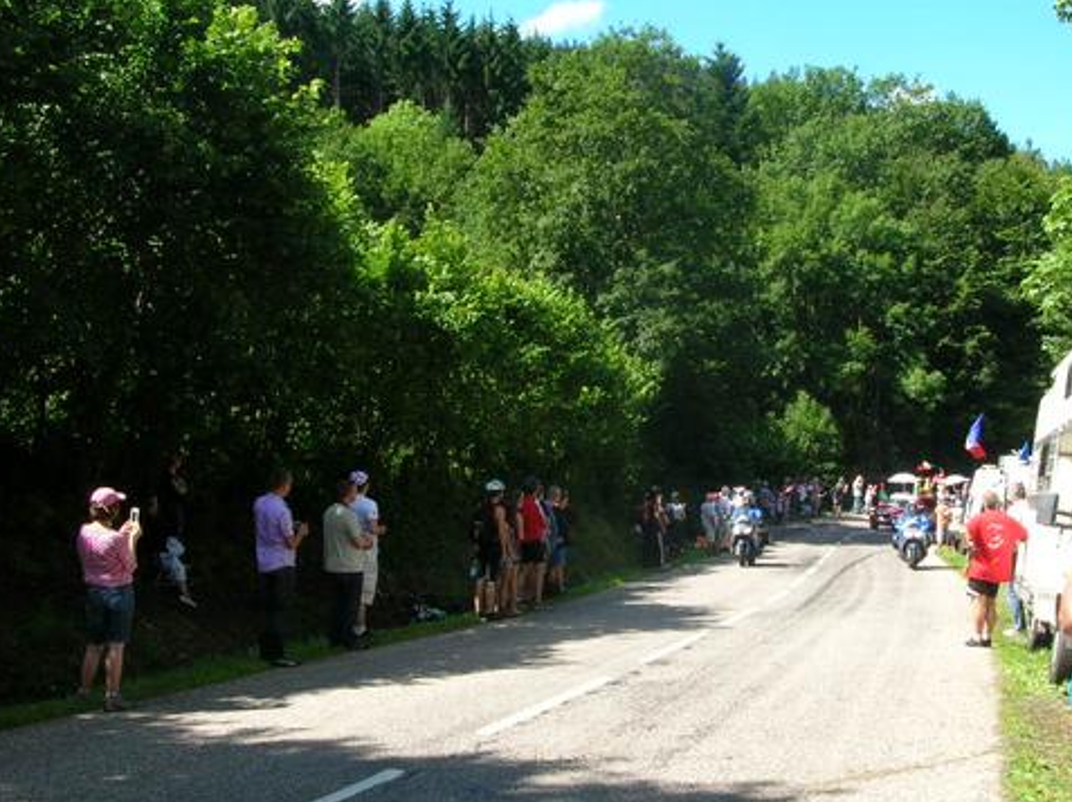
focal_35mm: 47
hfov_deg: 40.1
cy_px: 413
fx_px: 1454
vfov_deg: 30.8
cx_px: 697
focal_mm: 5.8
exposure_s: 1/114
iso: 50
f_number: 5.6
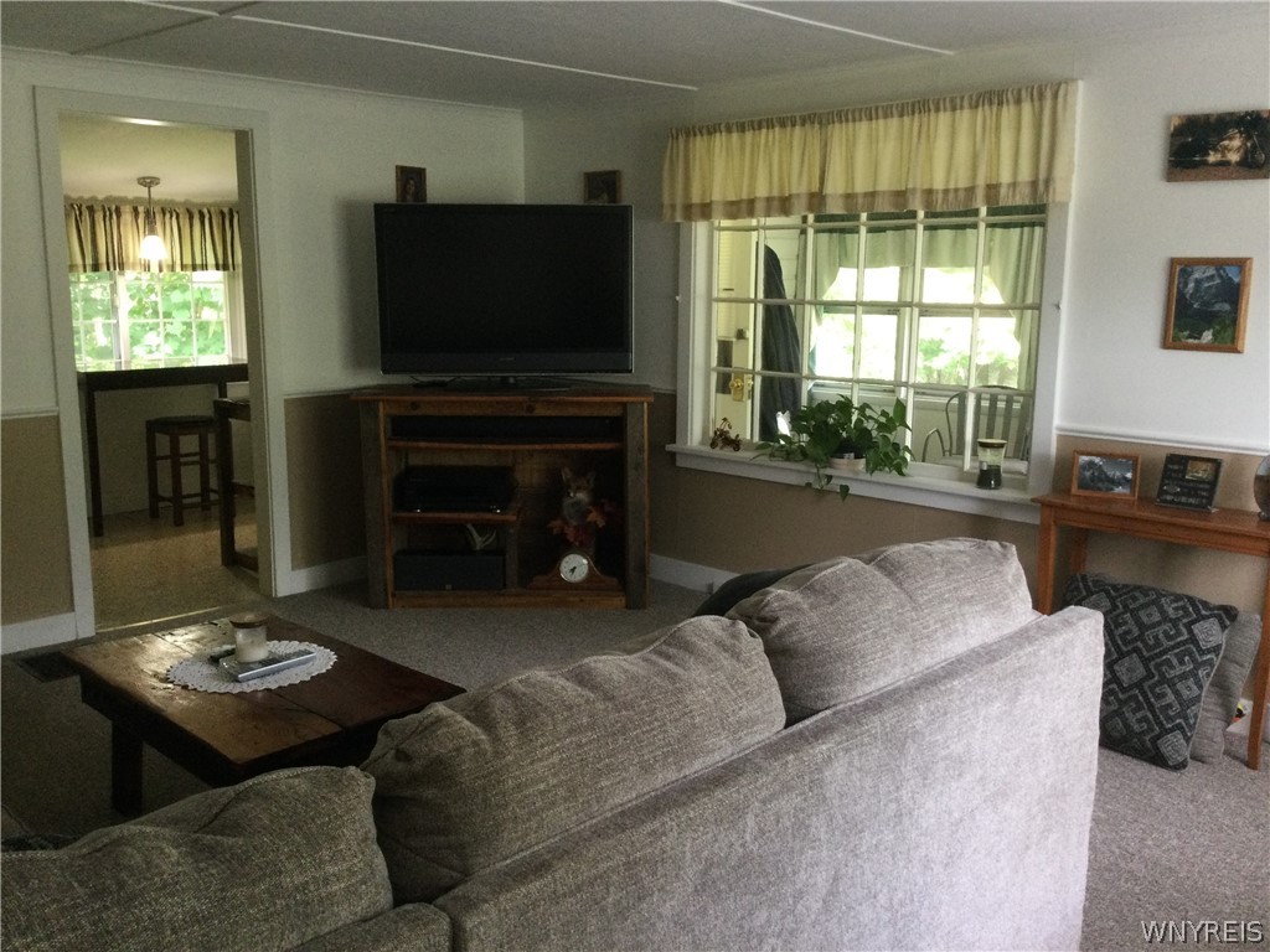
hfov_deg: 58.4
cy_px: 476
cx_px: 635
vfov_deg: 45.4
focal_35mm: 31
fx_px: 1137
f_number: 2.4
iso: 125
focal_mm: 3.3
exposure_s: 1/30
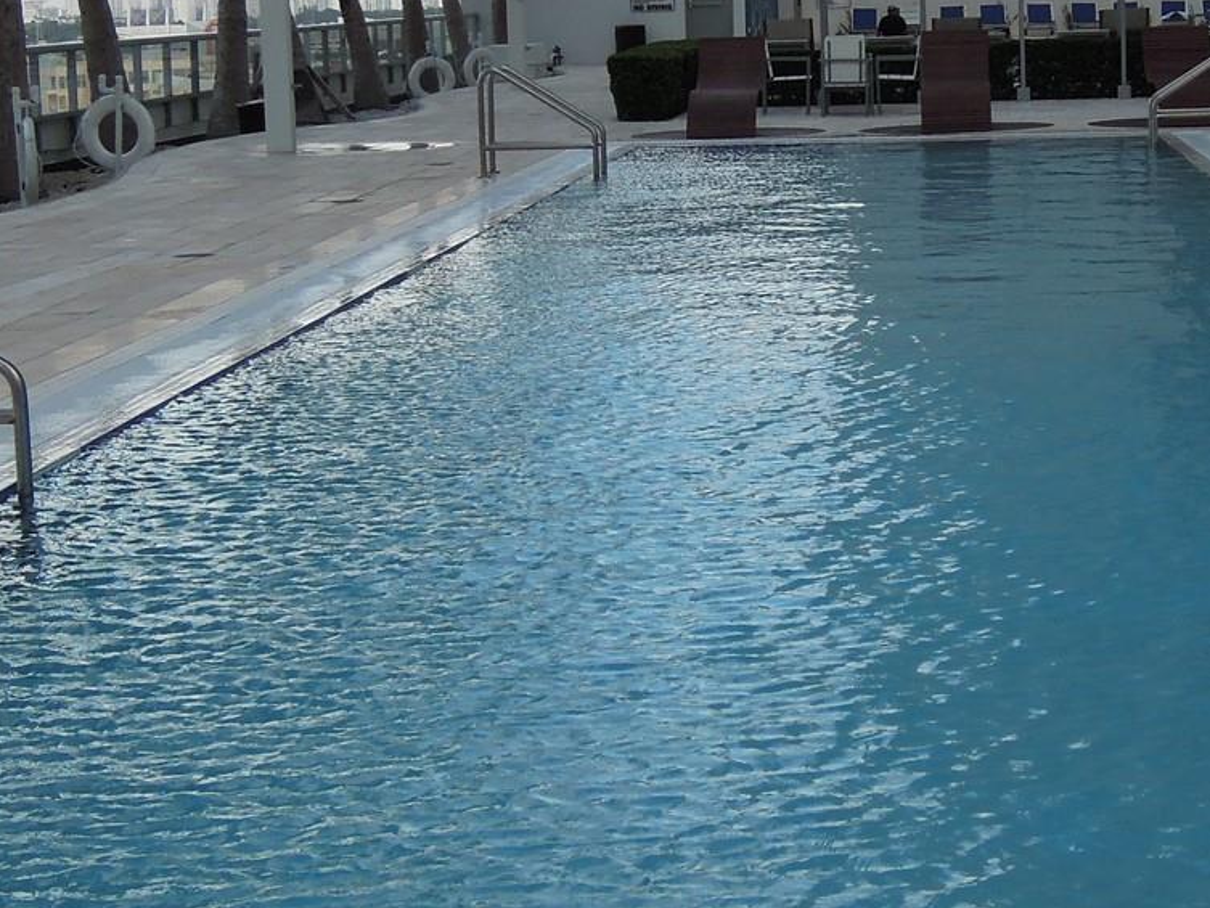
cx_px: 681
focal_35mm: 85
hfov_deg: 23.0
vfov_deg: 17.3
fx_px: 2972
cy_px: 305
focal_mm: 7.2
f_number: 3.3
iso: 160
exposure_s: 1/320
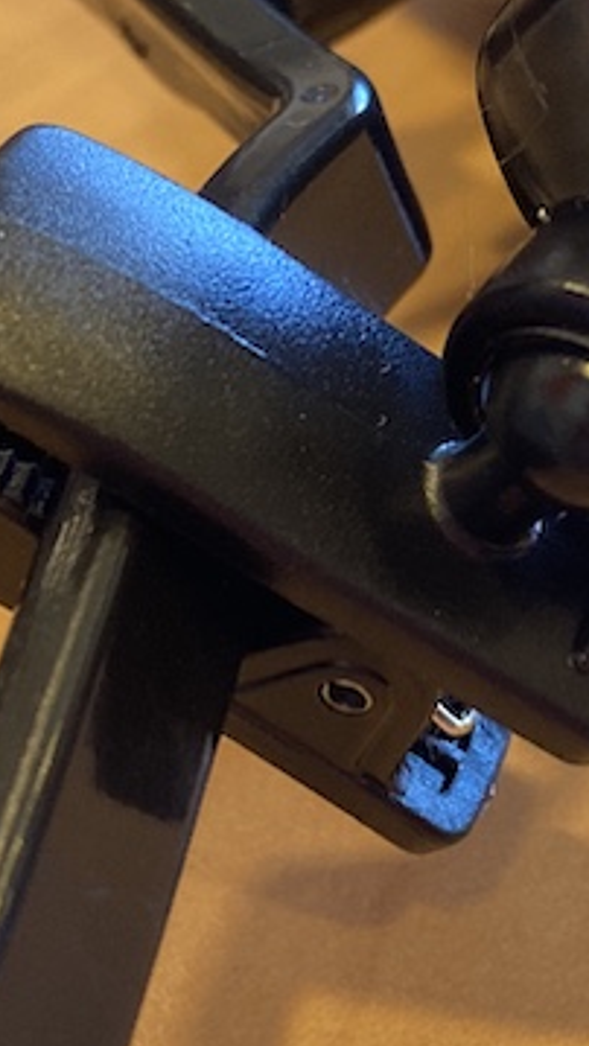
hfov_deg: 14.2
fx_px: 2359
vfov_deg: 25.0
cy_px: 460
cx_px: 464
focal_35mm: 85
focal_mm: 3.99
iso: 320
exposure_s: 1/56
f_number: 1.8
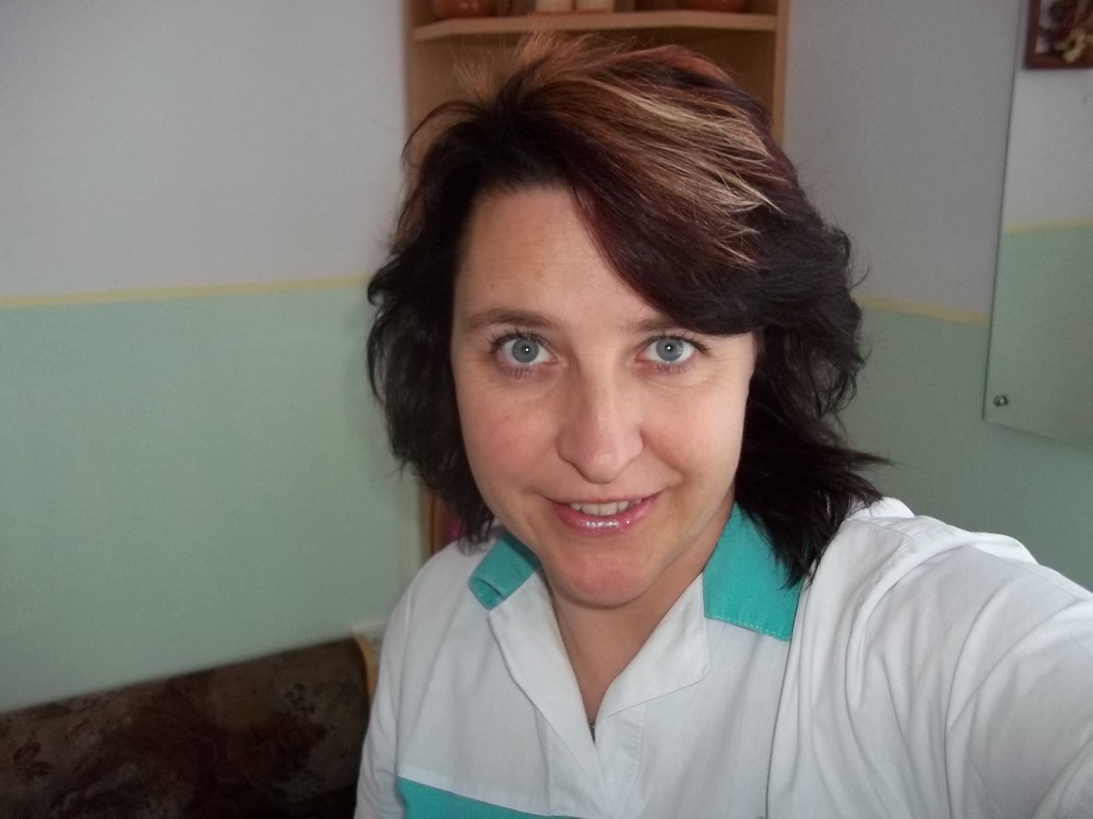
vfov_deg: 44.2
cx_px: 546
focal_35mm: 32
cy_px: 410
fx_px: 1010
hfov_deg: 56.8
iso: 160
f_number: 2.9
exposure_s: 1/30
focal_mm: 5.7
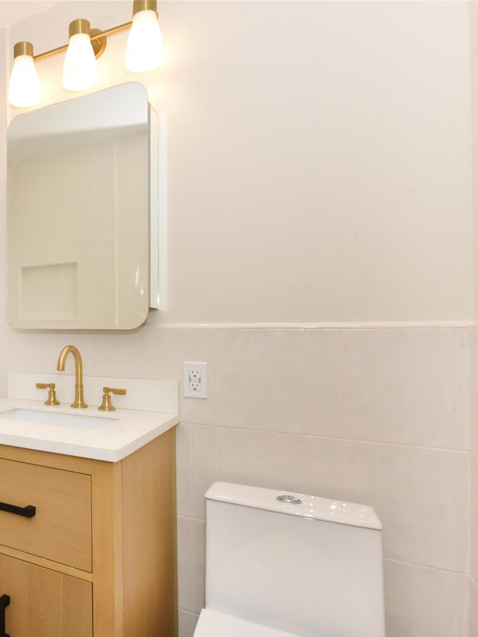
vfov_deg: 71.6
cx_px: 12
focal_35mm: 24
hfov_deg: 48.1
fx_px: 442
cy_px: 331
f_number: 13
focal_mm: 16
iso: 1600
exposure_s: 1/125
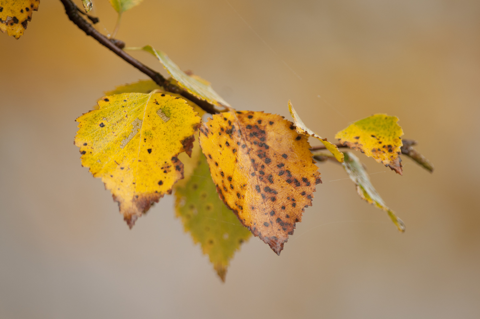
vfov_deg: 3.0
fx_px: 5993
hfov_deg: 4.6
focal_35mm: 450
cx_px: 240
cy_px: 160
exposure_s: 1/160
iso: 200
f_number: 4
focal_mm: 300
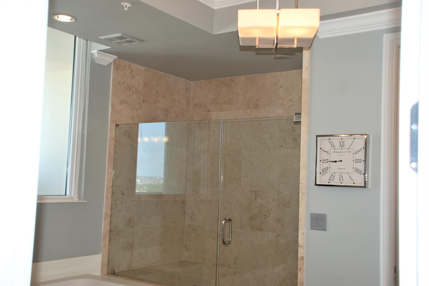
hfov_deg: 48.5
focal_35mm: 40
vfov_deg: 33.4
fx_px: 477
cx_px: 210
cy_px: 142
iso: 200
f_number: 4
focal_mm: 26
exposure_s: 1/60
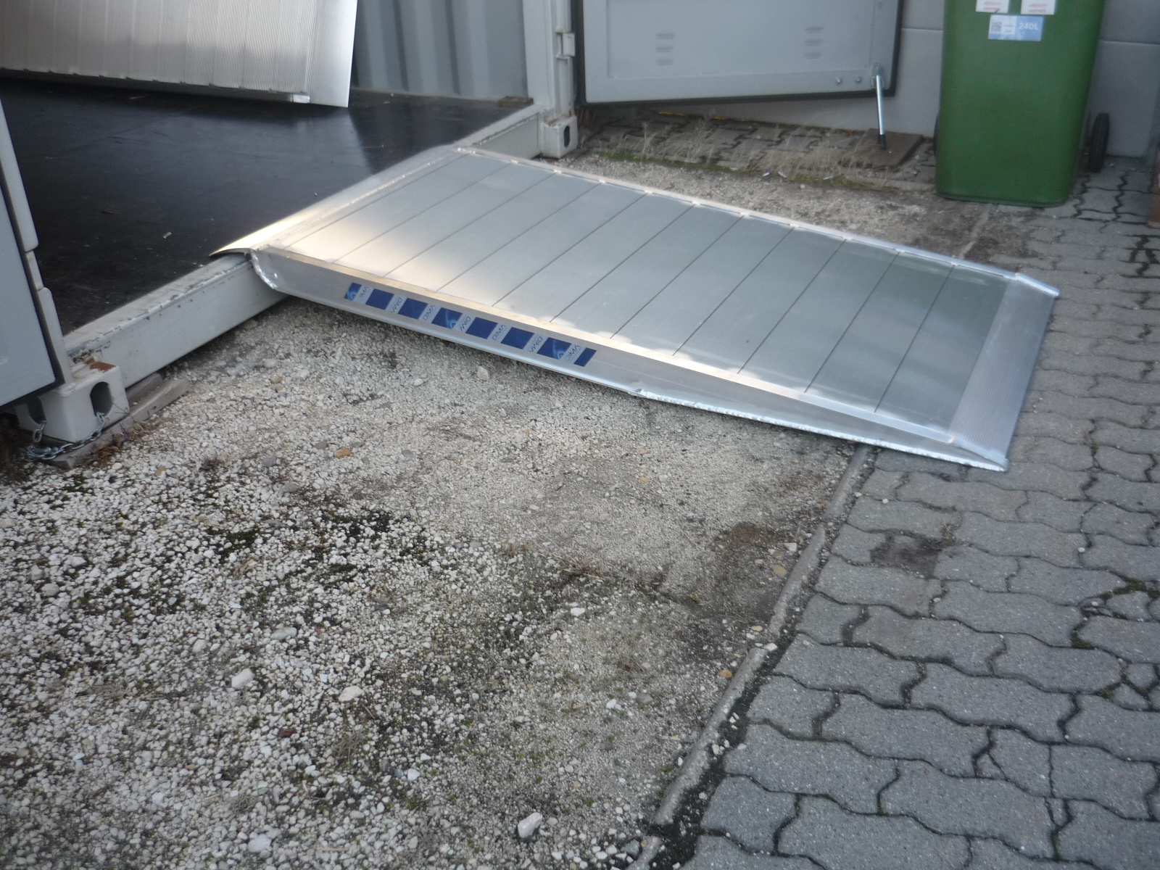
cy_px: 435
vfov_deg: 42.9
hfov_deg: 55.4
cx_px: 580
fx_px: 1106
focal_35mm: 33
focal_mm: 5.5
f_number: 2.8
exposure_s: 1/125
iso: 100
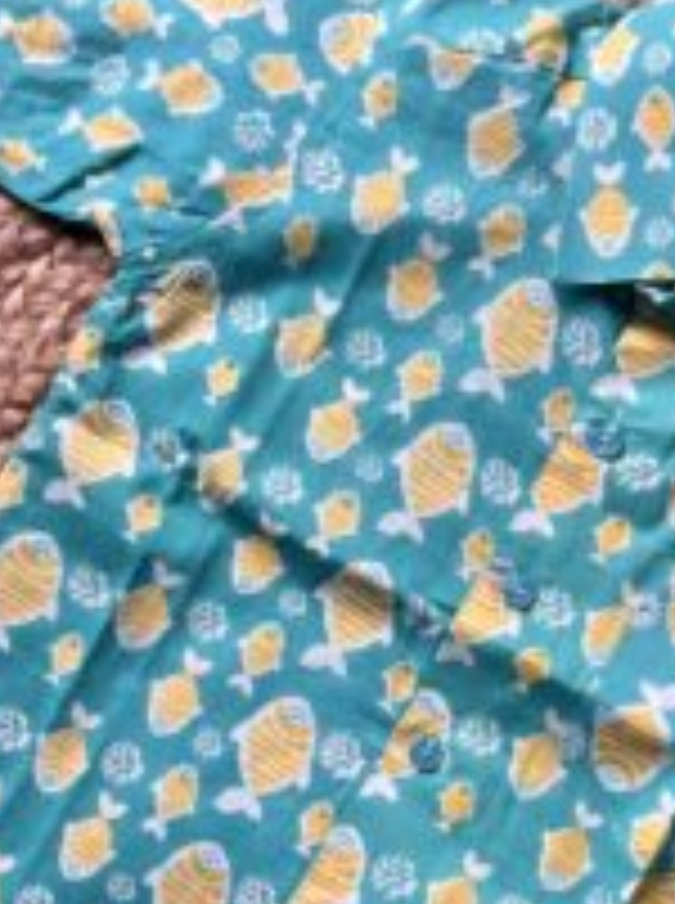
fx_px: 1461
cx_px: 536
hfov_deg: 25.6
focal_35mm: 56
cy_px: 630
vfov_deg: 34.0
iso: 80
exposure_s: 1/122
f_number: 1.6
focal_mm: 5.1
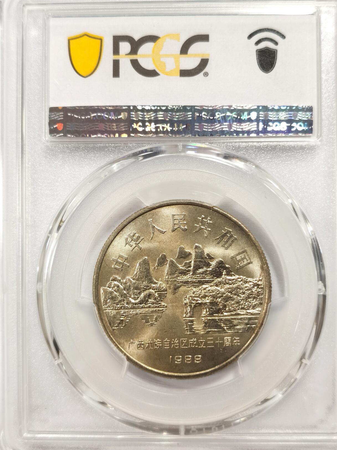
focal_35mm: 60
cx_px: 184
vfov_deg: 32.2
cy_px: 219
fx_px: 779
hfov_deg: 24.4
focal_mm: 5.56
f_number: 16
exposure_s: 1/100
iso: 125
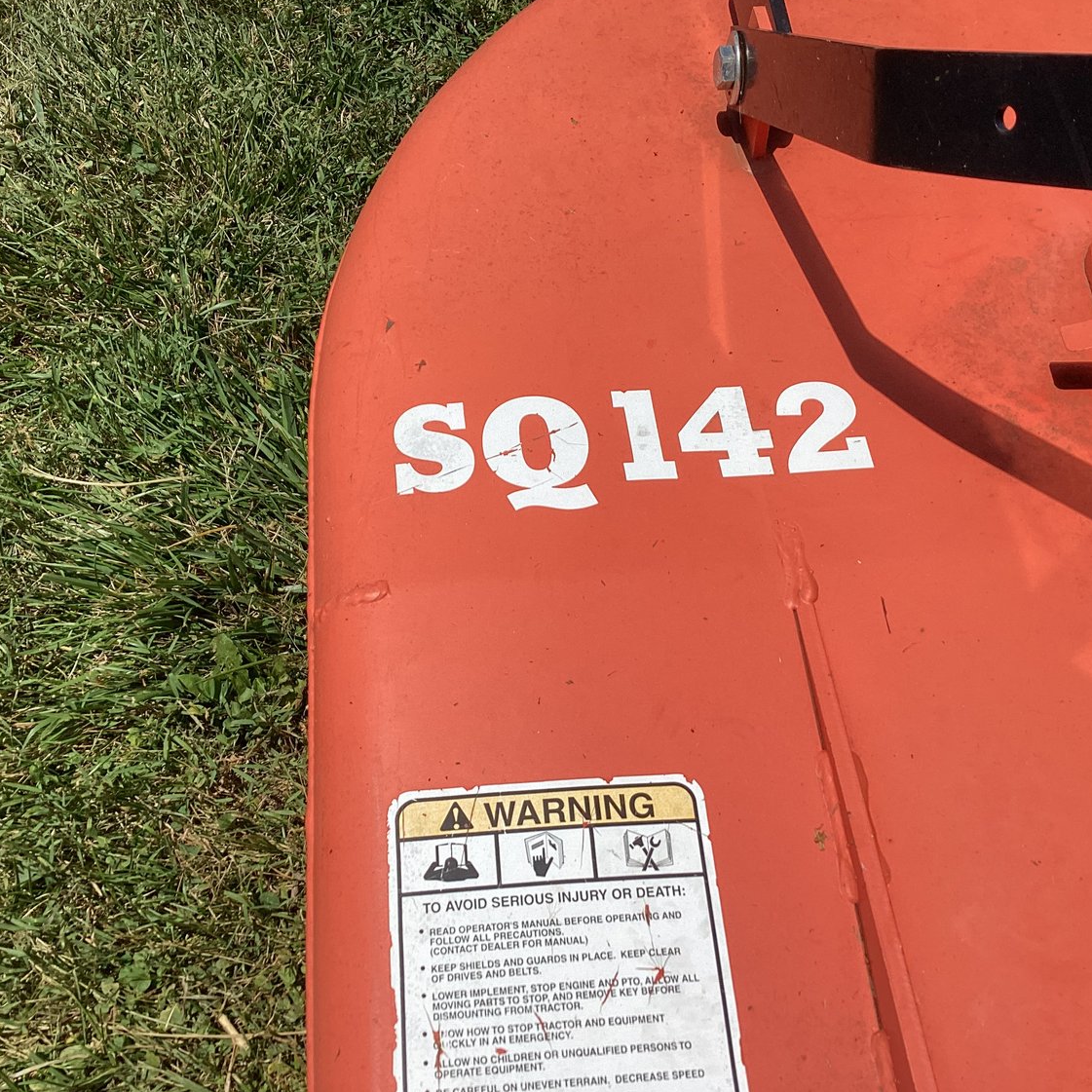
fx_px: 1321
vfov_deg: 44.9
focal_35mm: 37
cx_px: 517
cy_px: 540
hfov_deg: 44.9
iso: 25
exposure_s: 1/2551
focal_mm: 3.3
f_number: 2.4
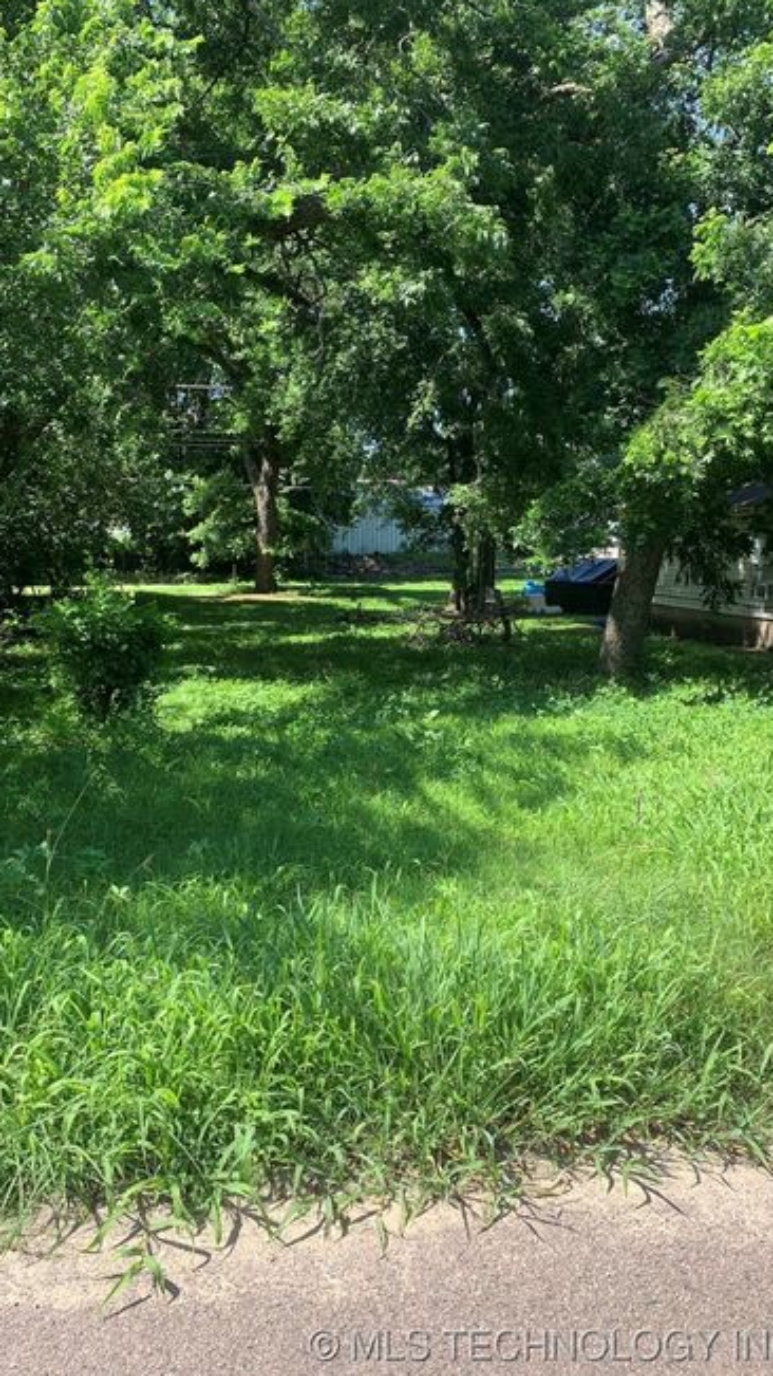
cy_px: 682
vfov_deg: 66.1
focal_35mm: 29
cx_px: 378
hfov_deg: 40.2
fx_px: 1057
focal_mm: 4.25
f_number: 1.8
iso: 25
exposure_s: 1/631
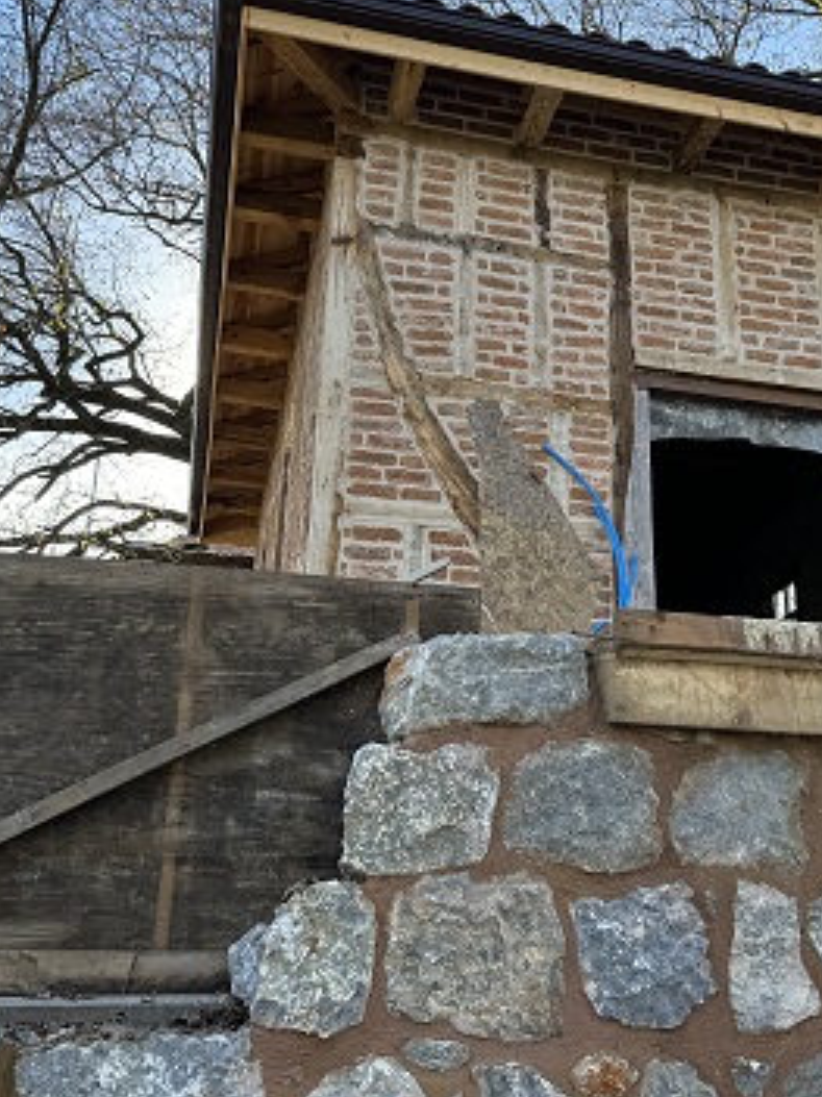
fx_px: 1299
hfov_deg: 34.9
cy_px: 503
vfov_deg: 45.7
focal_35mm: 41
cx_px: 525
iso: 80
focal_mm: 6.86
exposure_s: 1/1425
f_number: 1.78
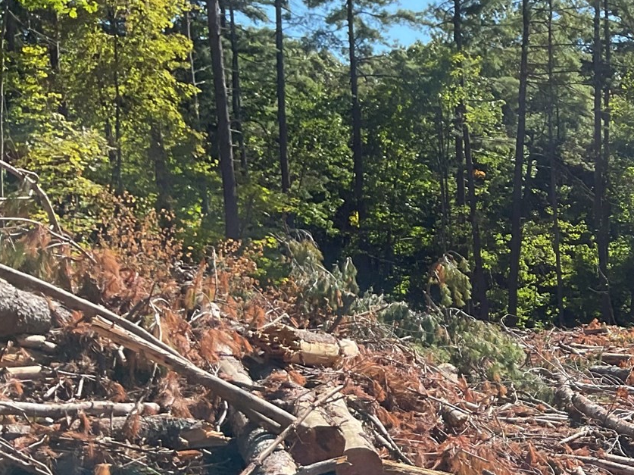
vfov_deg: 20.3
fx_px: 1300
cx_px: 754
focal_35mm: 71
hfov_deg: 24.8
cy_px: 414
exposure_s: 1/842
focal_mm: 3
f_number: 1.8
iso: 16
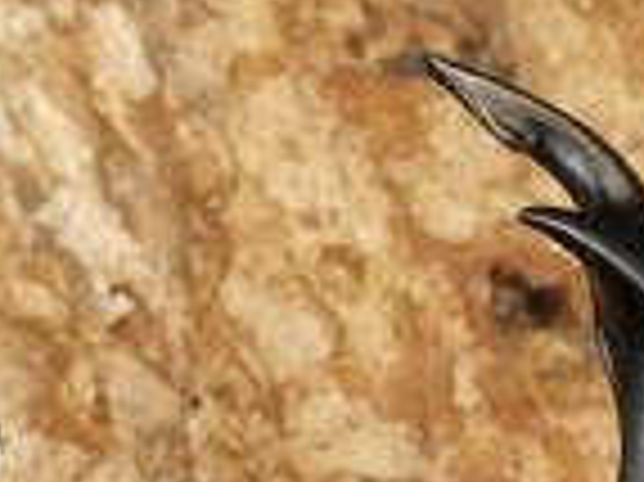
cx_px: 531
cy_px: 1032
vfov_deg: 4.9
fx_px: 5577
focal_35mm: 300
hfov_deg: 6.6
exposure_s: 1/80
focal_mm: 11.86
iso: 200
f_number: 4.3
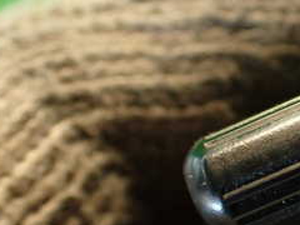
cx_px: 298
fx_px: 693
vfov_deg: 18.4
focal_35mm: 80
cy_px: 151
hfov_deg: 23.4
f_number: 2.4
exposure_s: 1/30
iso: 500
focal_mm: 5.79
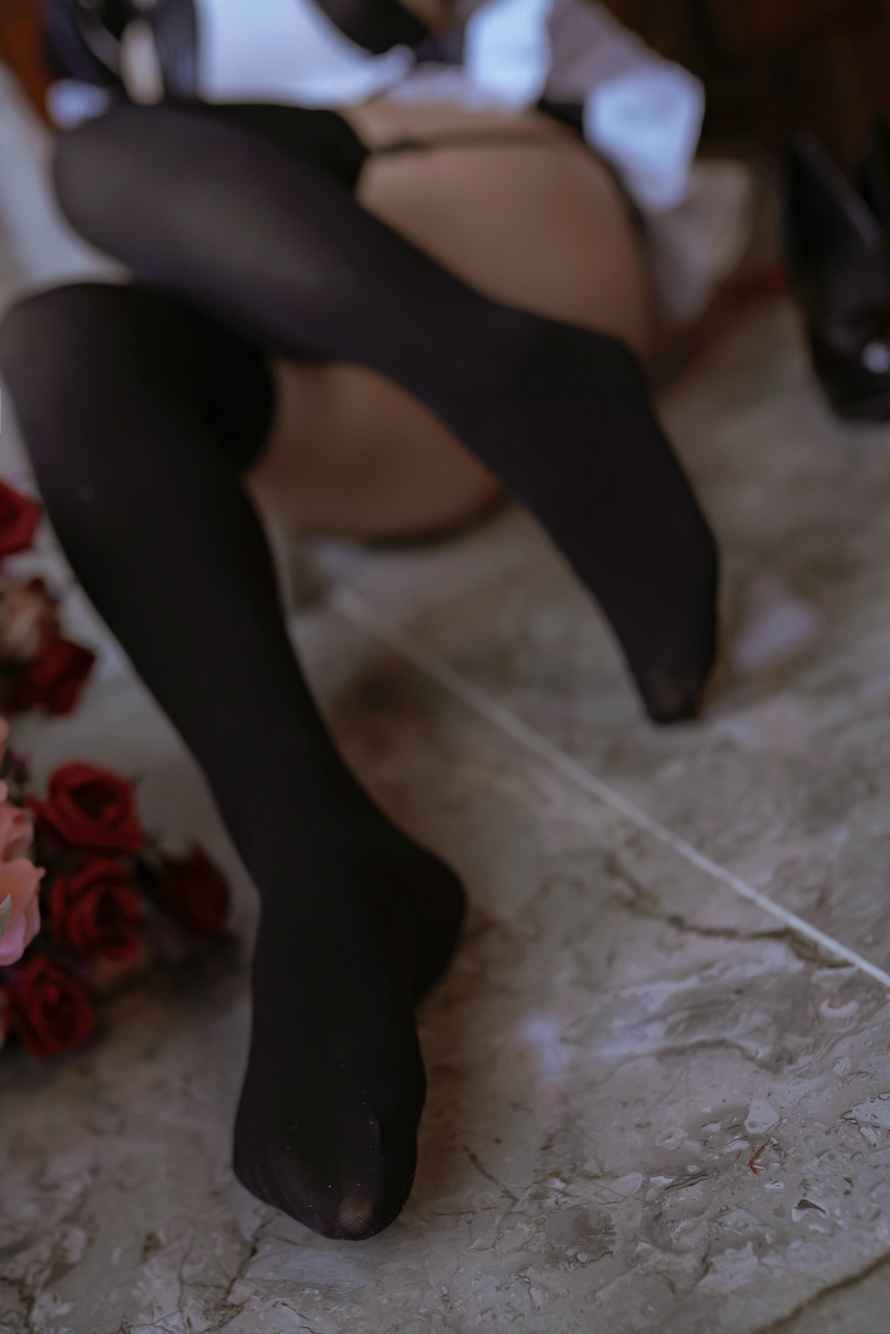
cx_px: 445
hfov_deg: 37.9
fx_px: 1297
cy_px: 667
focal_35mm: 35
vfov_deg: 54.4
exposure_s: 1/100
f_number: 2.5
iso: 640
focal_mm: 35
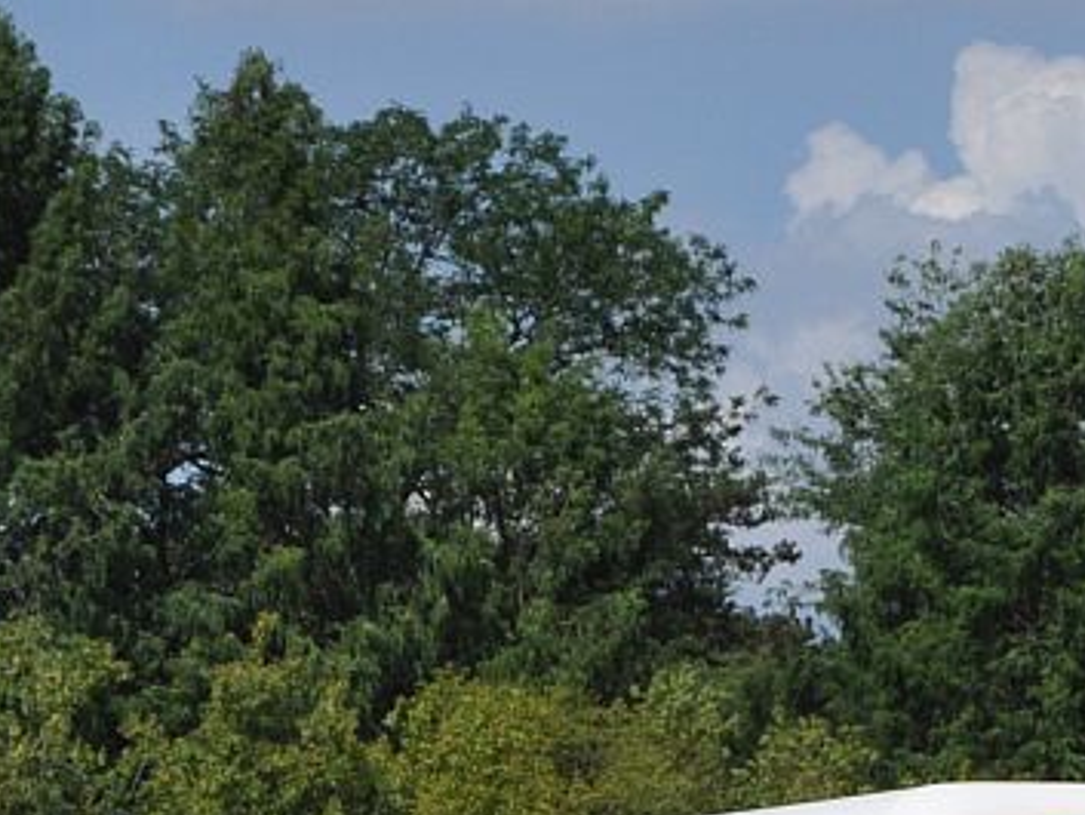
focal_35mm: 300
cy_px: 1000
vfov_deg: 4.9
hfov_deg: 6.6
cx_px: 1351
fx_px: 9406
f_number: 7.1
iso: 400
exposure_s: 1/1600
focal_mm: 52
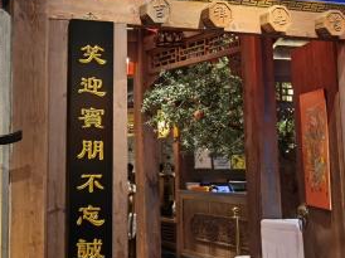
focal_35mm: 74
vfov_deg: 19.7
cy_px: 53
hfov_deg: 25.9
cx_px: 72
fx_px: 737
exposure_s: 1/50
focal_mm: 6.67
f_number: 1.9
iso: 250
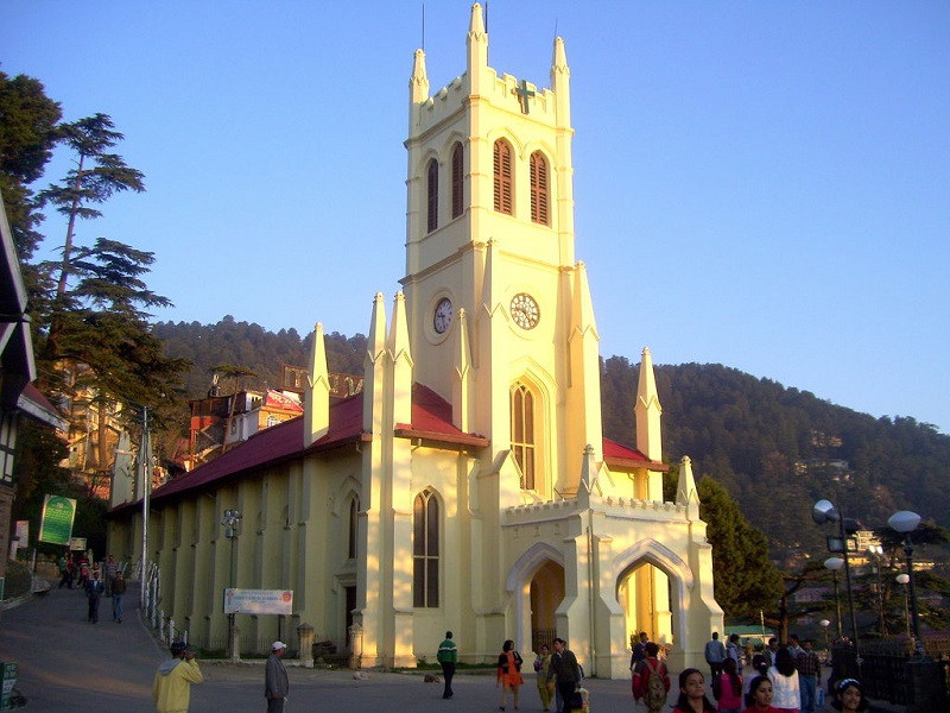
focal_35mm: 36
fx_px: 988
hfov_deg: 51.4
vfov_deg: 39.7
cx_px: 475
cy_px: 356
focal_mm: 6
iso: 80
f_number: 2.7
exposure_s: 1/320
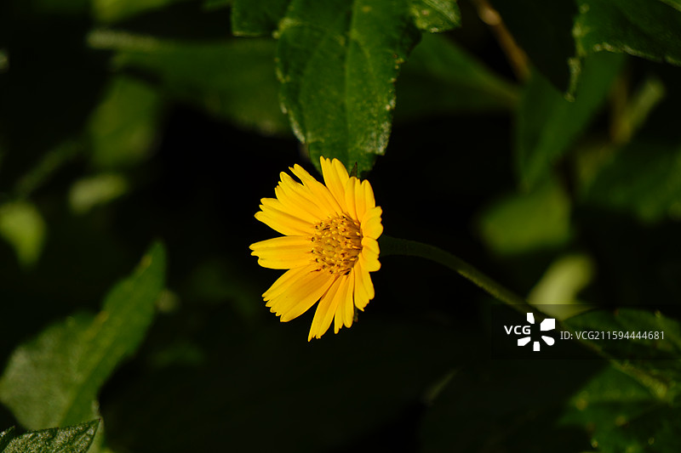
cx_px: 340
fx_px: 5957
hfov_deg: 6.5
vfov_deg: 4.4
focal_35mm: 315
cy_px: 226
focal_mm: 210
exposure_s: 1/250
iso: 50
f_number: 6.3
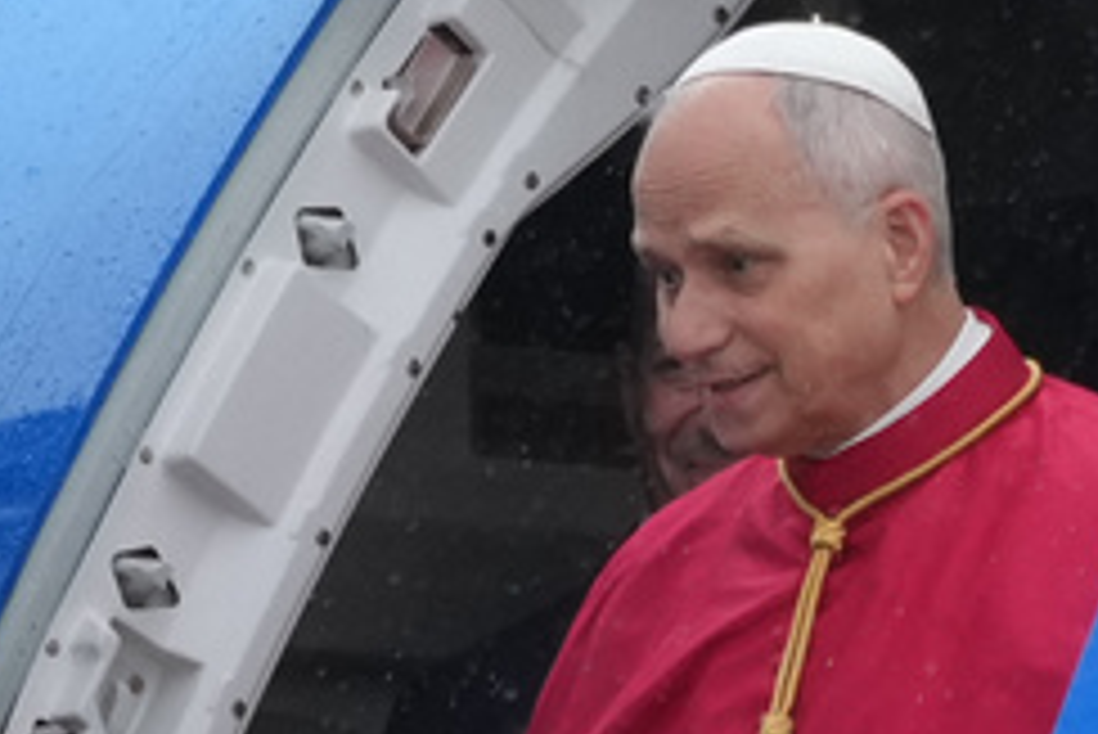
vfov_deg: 0.8
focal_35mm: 1676
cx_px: -104
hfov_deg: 1.2
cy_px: 117
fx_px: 51146
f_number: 7.1
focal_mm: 400
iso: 1000
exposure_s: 1/1600
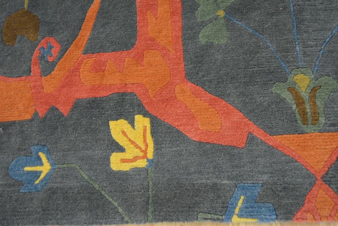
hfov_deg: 57.2
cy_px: 113
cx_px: 169
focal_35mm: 33
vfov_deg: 40.0
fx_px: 310
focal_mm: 22
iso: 800
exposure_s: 1/30
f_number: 4
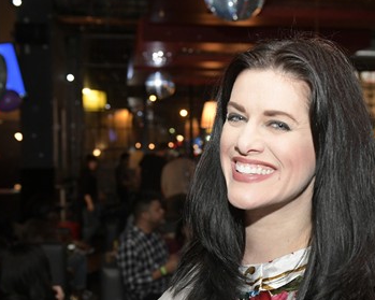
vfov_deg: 22.2
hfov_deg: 27.5
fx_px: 763
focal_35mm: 69
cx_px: 250
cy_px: 184
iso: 2000
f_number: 4
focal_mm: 31
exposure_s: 1/60
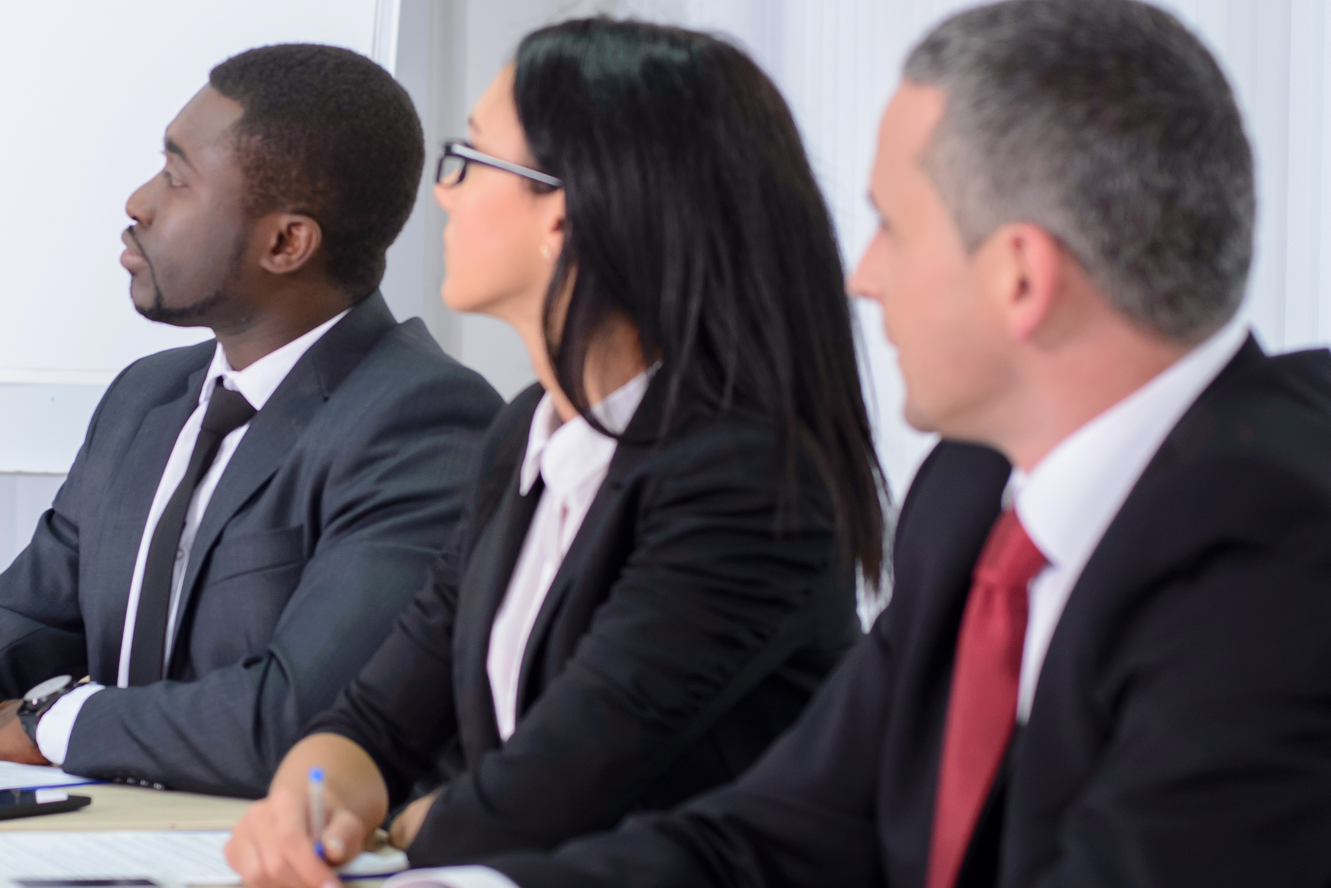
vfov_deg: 12.2
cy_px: 436
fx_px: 4142
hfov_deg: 18.1
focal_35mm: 112
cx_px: 278
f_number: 3.5
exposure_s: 1/125
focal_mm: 50
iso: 500
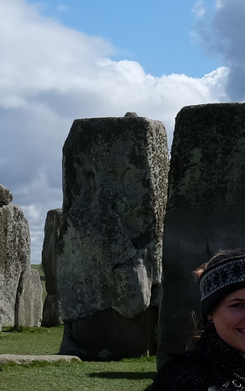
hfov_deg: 12.3
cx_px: 235
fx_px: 1122
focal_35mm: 105
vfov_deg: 18.5
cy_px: 498
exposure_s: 1/350
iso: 200
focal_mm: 15.1
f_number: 10
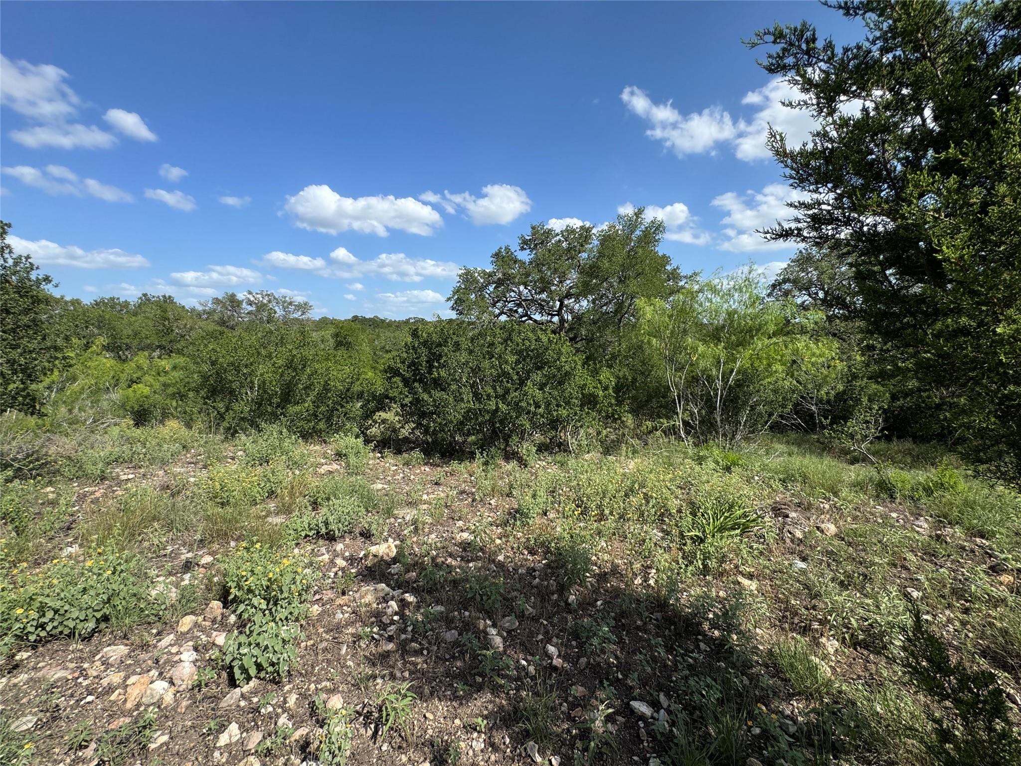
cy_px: 383
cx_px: 510
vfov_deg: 85.7
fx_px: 413
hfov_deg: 102.1
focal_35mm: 14
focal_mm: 2.22
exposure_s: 1/1506
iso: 40
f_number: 2.2
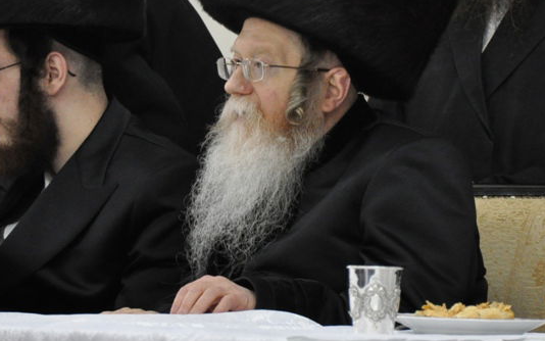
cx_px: 269
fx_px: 4264
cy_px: 172
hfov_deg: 7.3
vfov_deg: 4.6
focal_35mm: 287
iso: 1600
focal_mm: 98
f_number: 5.6
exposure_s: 1/40
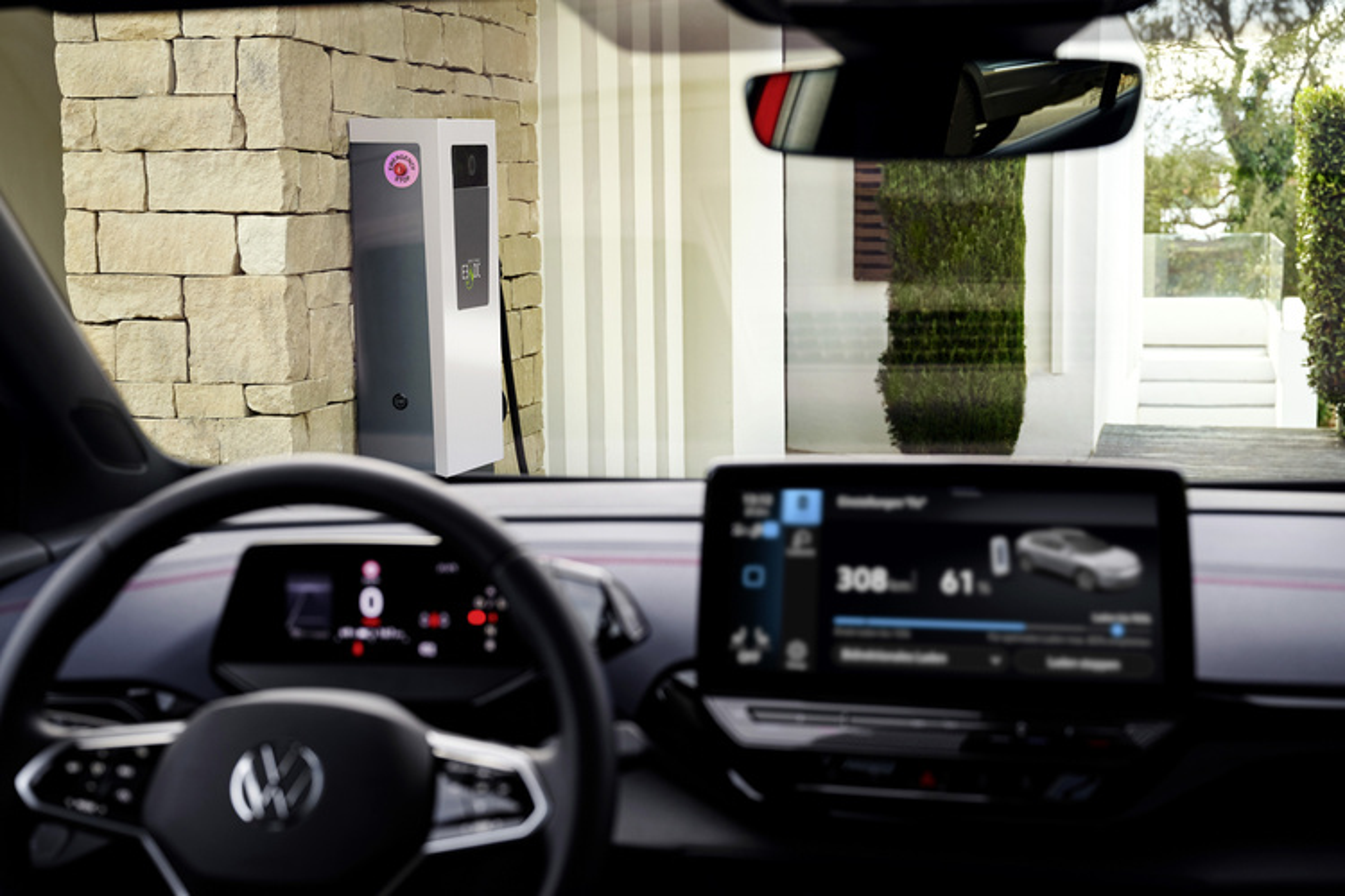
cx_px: 672
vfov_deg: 25.5
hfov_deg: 37.5
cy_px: 448
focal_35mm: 53
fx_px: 1980
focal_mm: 53
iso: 400
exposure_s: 1/160
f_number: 5.6
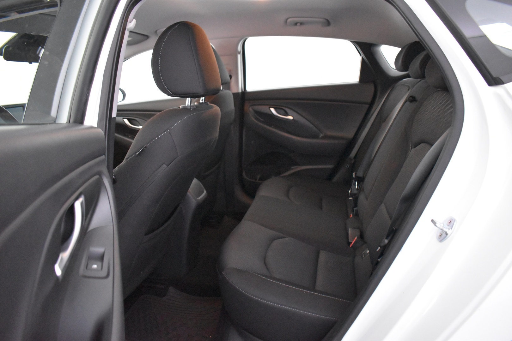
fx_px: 384
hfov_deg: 67.4
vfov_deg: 47.9
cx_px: 256
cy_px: 170
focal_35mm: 27
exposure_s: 1/60
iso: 9000
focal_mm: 18
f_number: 3.5
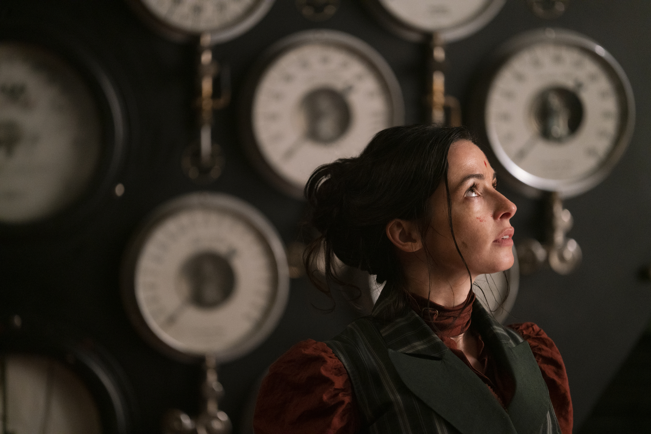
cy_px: 217
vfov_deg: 7.1
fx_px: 3509
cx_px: 326
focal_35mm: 194
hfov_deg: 10.6
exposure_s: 1/250
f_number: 2.8
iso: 4000
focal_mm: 194
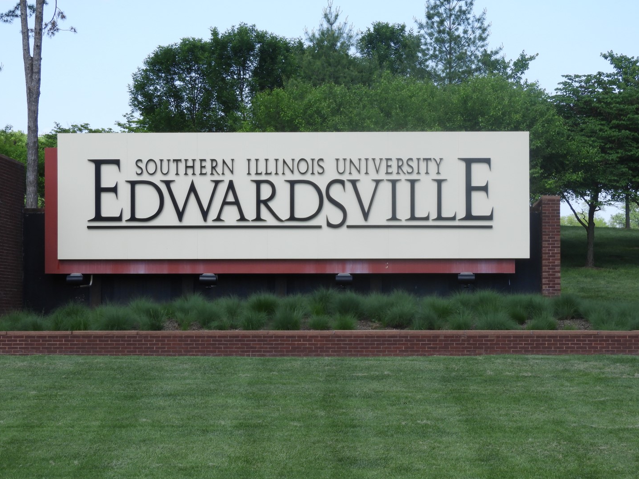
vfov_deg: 11.8
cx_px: 321
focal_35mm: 126
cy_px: 240
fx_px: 2325
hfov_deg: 15.6
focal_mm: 22.4
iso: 100
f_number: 5
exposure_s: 1/320
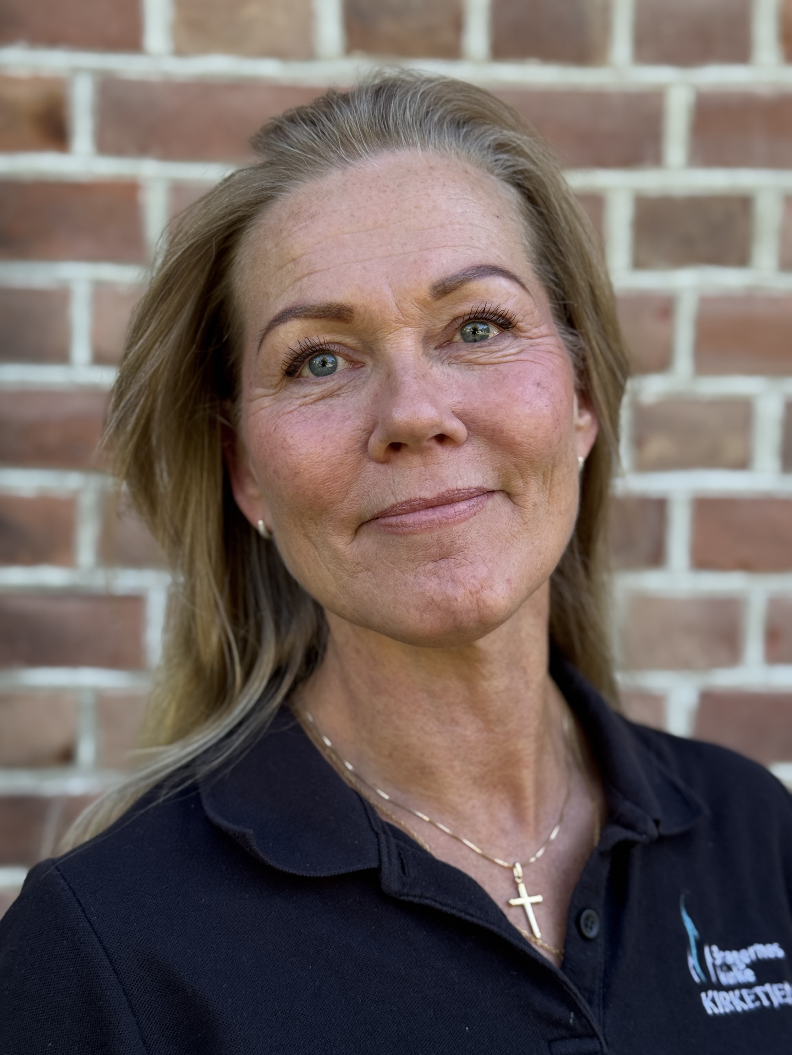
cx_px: 396
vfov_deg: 39.7
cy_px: 528
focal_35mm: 48
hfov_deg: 30.3
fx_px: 1464
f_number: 1.78
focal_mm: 6.76
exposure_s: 1/323
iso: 64
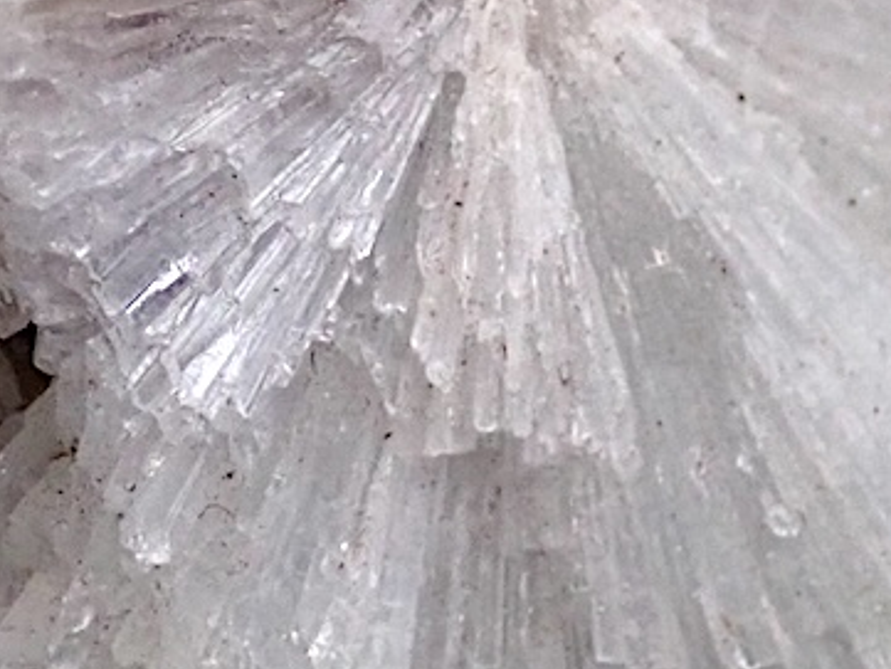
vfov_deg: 7.3
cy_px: -133
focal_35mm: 201
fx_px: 5175
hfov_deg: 9.8
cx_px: 111
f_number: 3.5
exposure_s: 1/50
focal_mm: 10.35
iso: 800
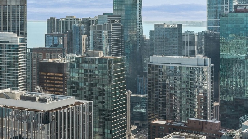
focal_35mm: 74
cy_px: 3
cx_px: -36
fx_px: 487
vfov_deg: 16.0
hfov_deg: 26.0
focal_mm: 30
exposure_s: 1/30
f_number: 13
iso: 100
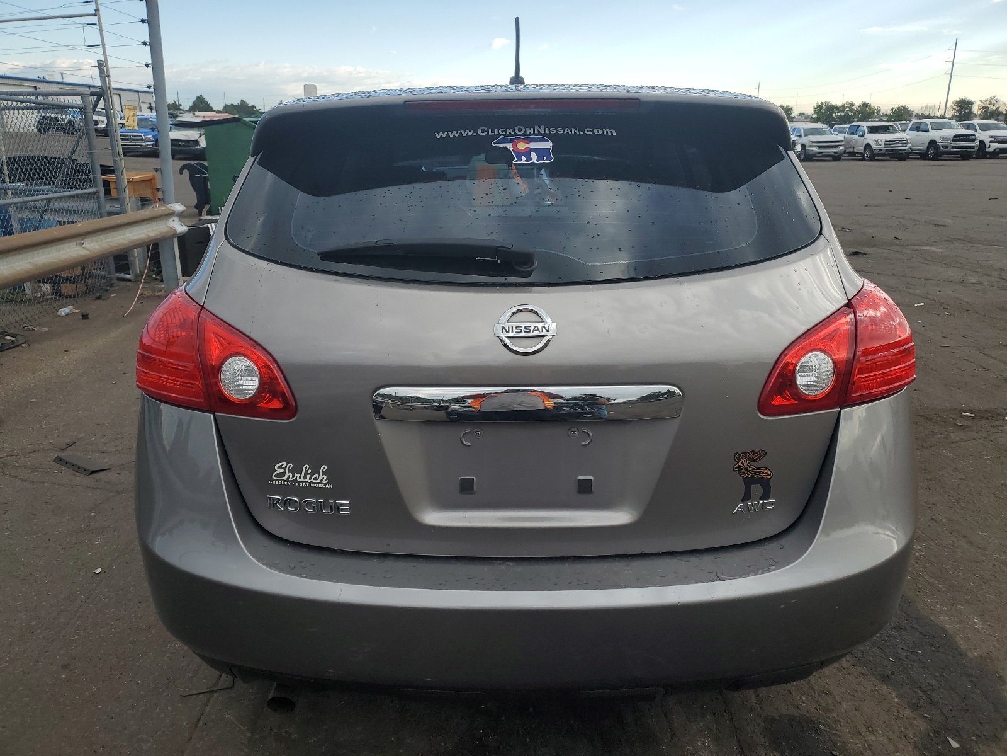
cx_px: 504
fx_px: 756
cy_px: 378
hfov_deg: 67.3
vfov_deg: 53.1
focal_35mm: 26
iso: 50
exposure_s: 1/1250
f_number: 1.5
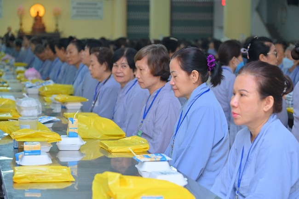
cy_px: 100
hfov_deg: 23.9
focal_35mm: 85
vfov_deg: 16.1
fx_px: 706
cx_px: 150
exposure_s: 1/100
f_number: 4.5
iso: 640
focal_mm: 85
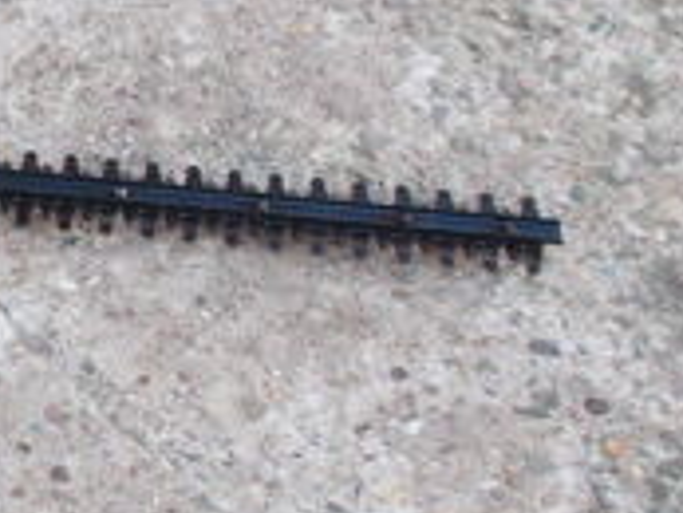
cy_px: 103
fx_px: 2132
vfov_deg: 13.7
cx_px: -241
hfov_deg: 17.0
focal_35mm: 108
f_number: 3.9
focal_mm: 6.9
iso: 100
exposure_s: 1/30
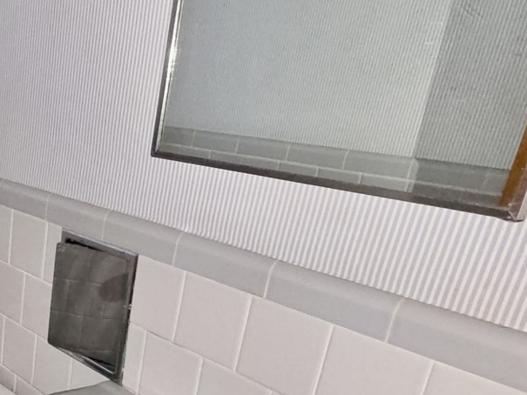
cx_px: -104
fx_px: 670
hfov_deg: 34.5
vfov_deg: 31.5
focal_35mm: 44
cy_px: 347
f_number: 1.9
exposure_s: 1/48.4
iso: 200
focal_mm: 2.2
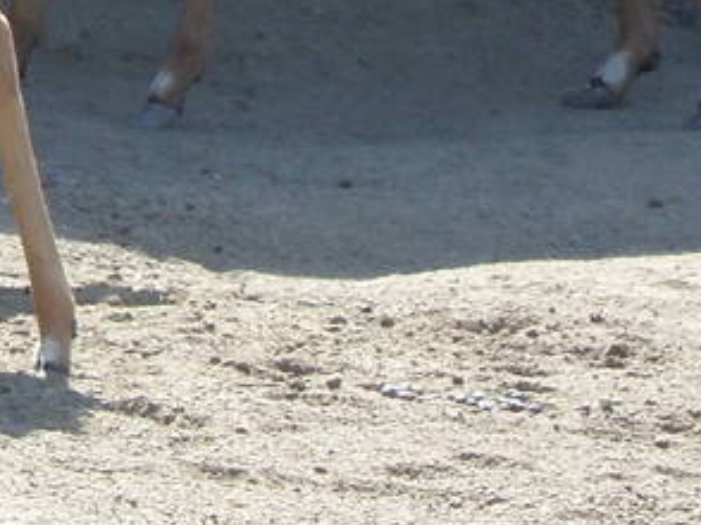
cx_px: -730
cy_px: -768
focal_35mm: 1095
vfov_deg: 1.4
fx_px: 22156
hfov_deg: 1.8
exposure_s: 1/125
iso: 80
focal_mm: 36.2
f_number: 5.6
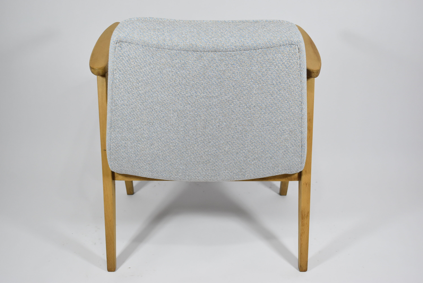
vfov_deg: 29.0
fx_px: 547
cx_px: 212
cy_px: 142
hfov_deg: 42.3
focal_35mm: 46
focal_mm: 31
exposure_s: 1/125
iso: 900
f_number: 4.2
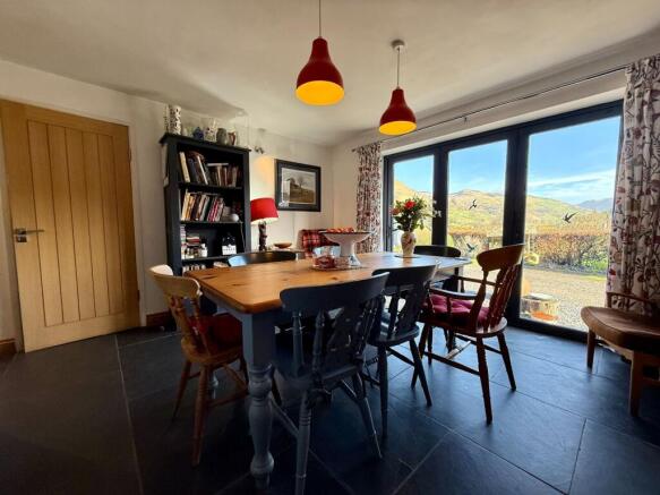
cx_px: 330
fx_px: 267
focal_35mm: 14
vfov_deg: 85.7
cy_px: 248
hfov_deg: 102.1
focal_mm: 2.22
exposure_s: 1/99
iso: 160
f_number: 2.2
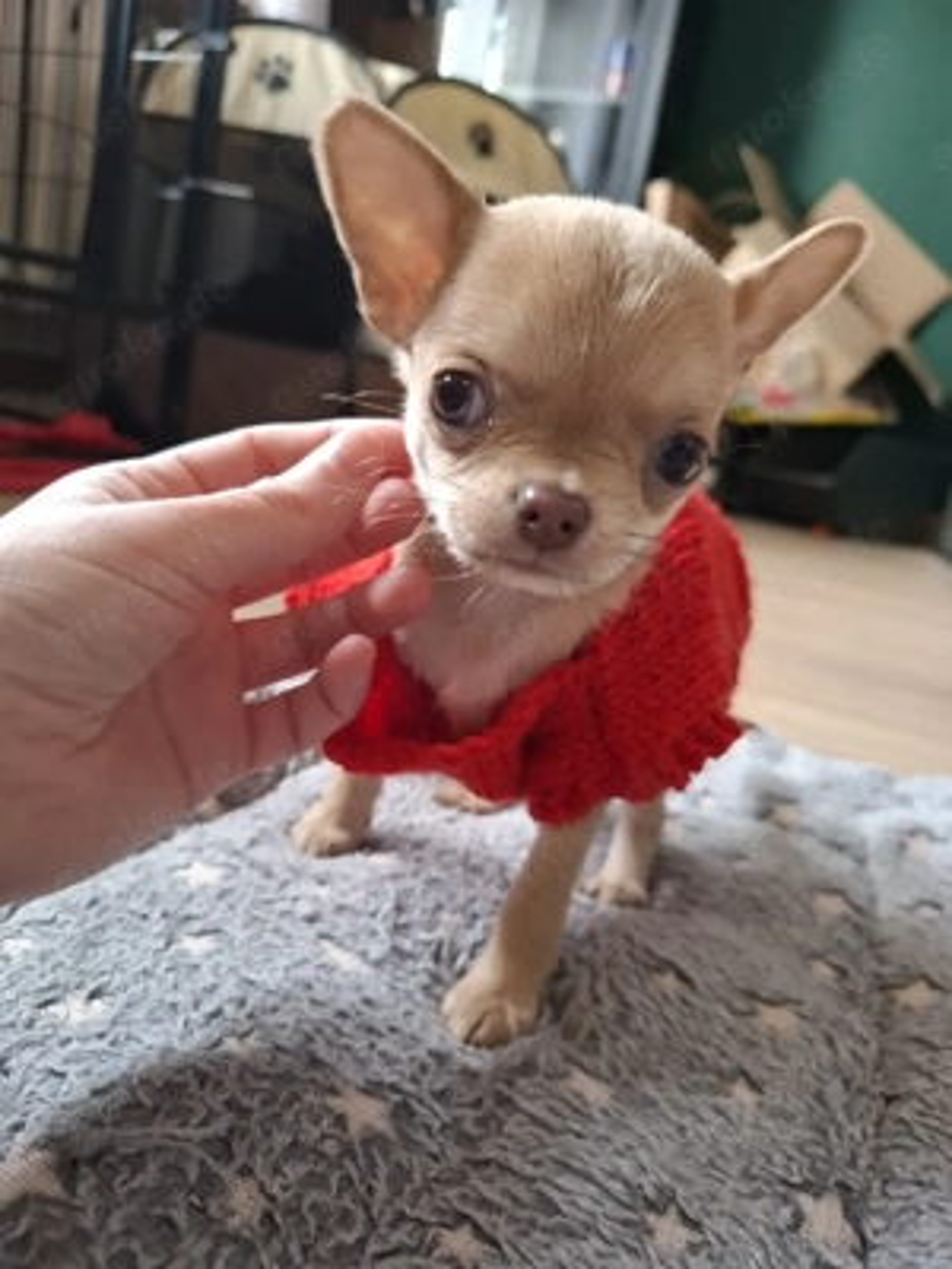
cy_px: 634
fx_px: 843
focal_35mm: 23
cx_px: 476
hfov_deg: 58.9
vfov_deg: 73.9
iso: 250
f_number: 1.8
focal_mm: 5.54
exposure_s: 1/33
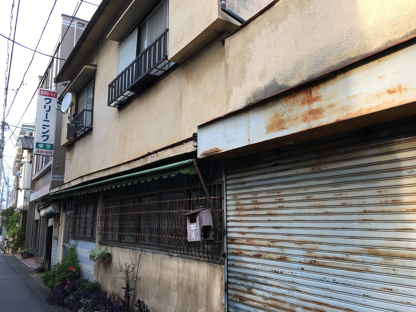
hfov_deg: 61.7
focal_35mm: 29
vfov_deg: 48.2
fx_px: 349
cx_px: 208
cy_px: 156
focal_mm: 4.15
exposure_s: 1/120
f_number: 2.2
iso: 25
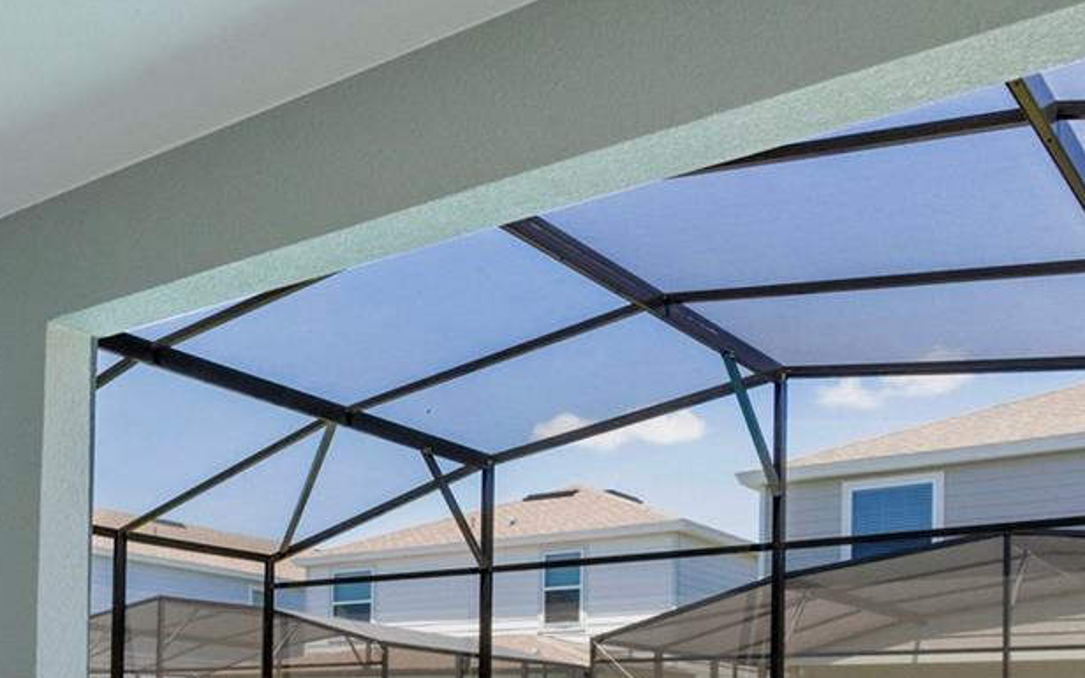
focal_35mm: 45
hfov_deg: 43.0
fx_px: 1331
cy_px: 736
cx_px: 269
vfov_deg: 26.5
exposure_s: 1/60
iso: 1000
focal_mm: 17
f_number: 20
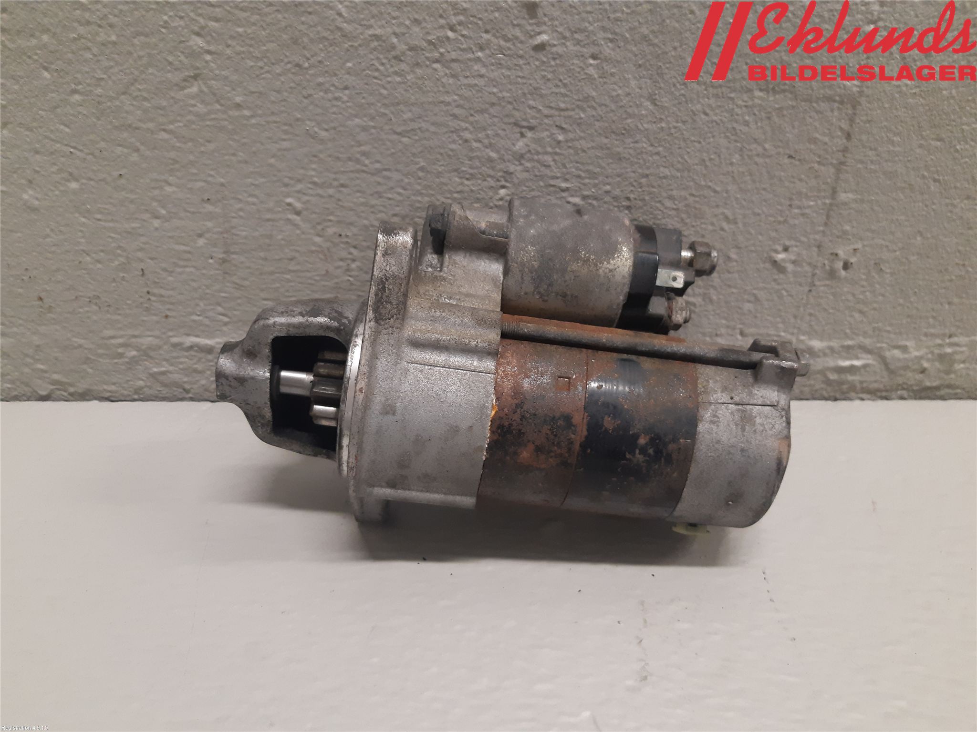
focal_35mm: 26
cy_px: 366
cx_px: 488
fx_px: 734
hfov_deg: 67.3
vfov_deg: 53.1
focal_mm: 3.93
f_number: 1.7
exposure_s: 1/50
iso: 200
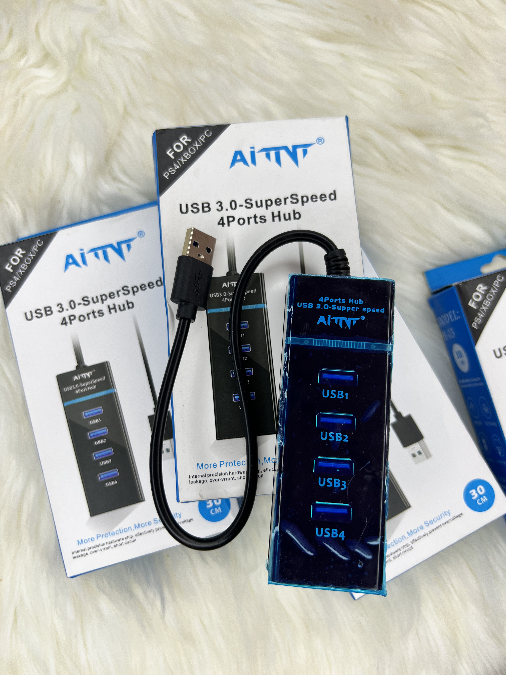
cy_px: 338
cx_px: 253
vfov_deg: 67.3
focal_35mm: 26
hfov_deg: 53.1
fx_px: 507
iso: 50
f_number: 1.5
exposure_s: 1/521
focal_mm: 5.7
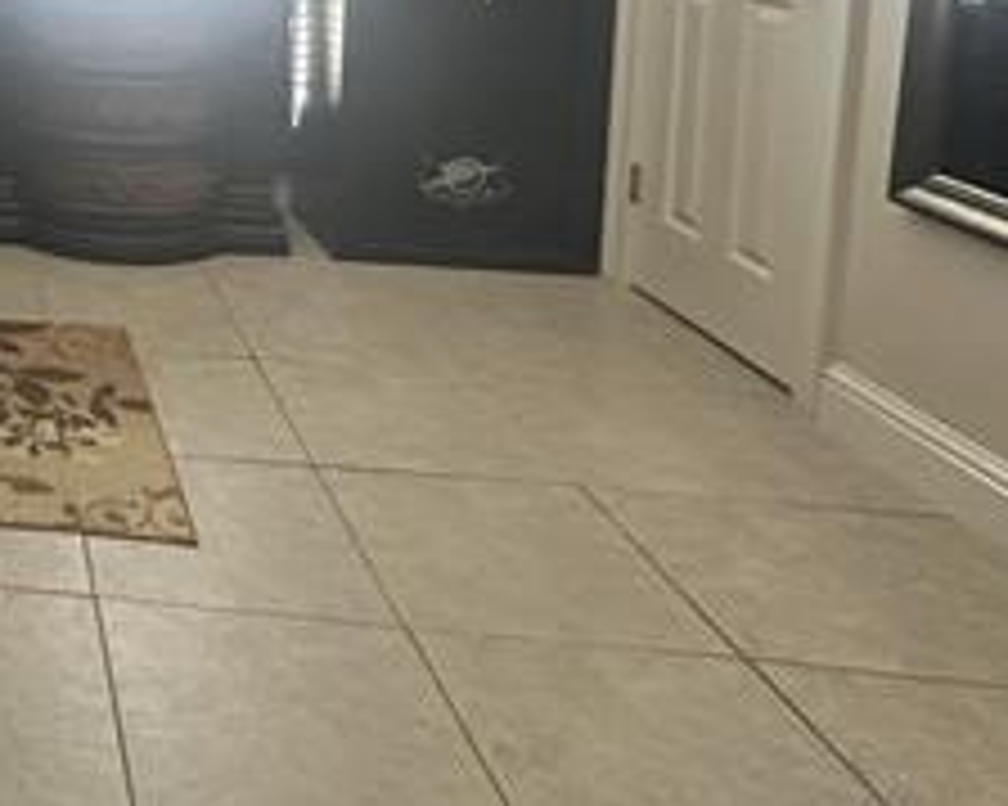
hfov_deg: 35.5
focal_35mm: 39
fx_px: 1163
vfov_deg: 33.8
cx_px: -234
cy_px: -54
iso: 640
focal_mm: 2.22
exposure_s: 1/60
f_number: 2.2
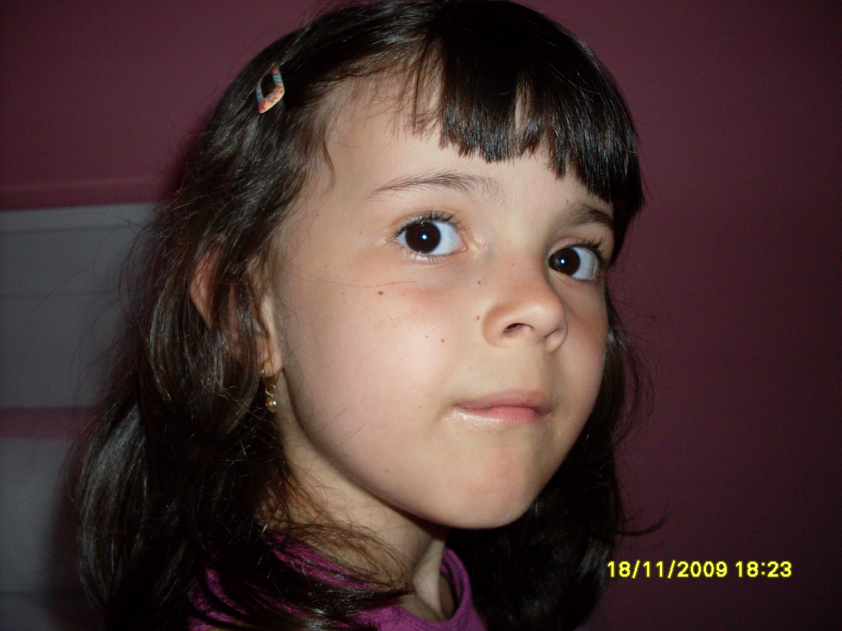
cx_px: 421
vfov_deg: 37.7
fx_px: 924
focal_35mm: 38
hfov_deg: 49.0
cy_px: 316
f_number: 2.8
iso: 100
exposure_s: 1/45
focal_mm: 6.3
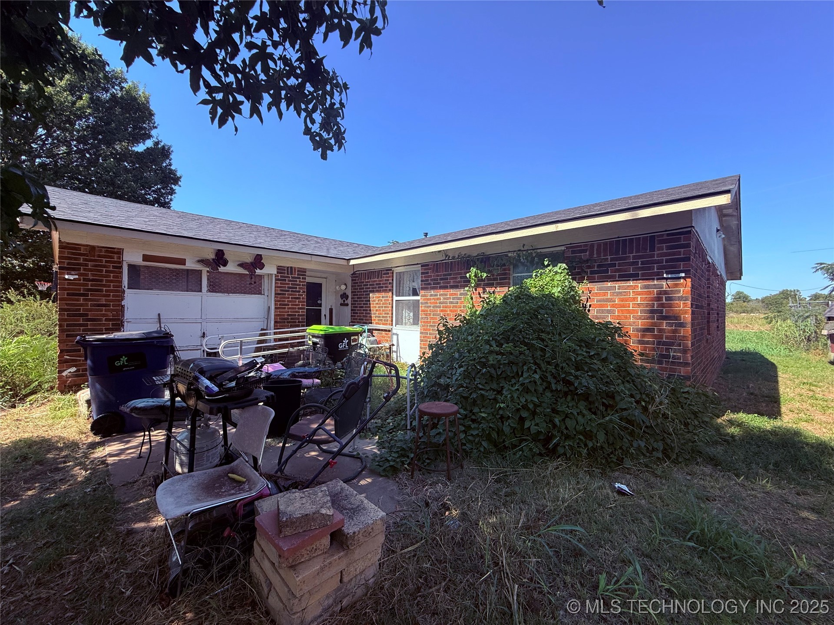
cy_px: 312
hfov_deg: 102.1
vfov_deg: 85.7
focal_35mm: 14
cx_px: 417
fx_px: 337
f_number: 2.2
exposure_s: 1/864
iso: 50
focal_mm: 2.22
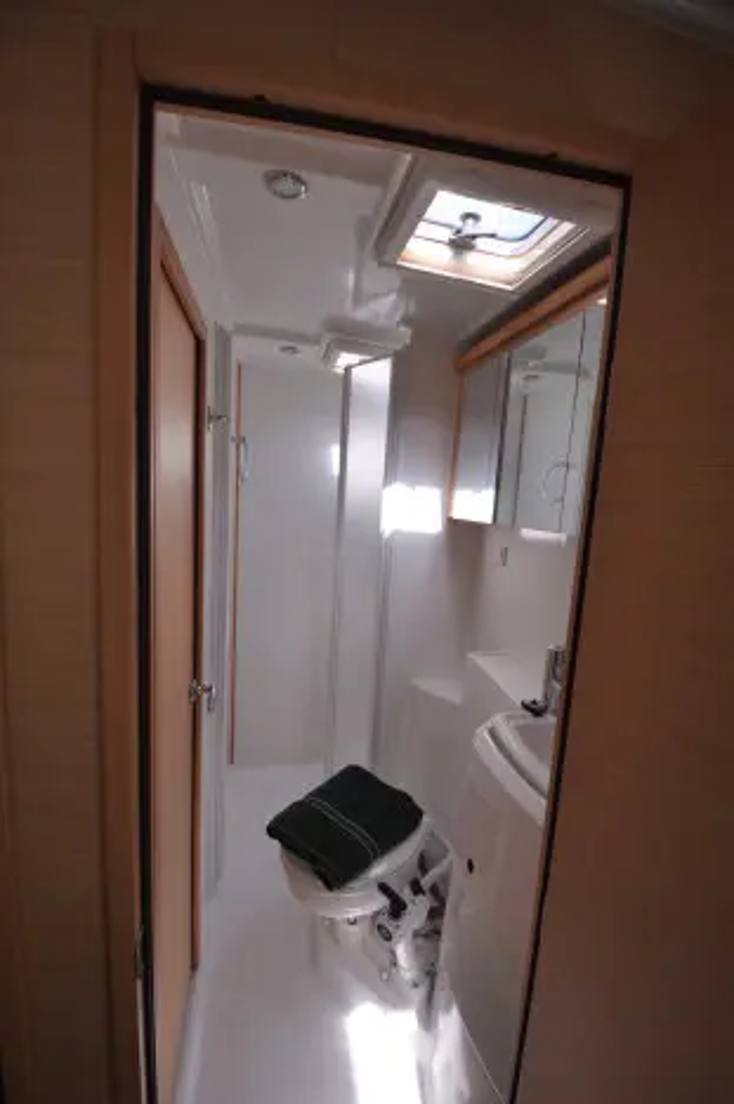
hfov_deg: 77.2
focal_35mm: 15
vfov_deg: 100.4
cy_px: 552
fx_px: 460
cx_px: 367
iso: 400
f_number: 3.5
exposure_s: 1/320
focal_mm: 10
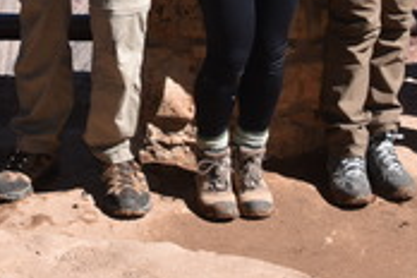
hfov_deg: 16.7
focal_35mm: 121
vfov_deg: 10.3
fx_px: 1401
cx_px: 34
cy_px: -300
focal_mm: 28
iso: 100
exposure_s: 1/200
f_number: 9
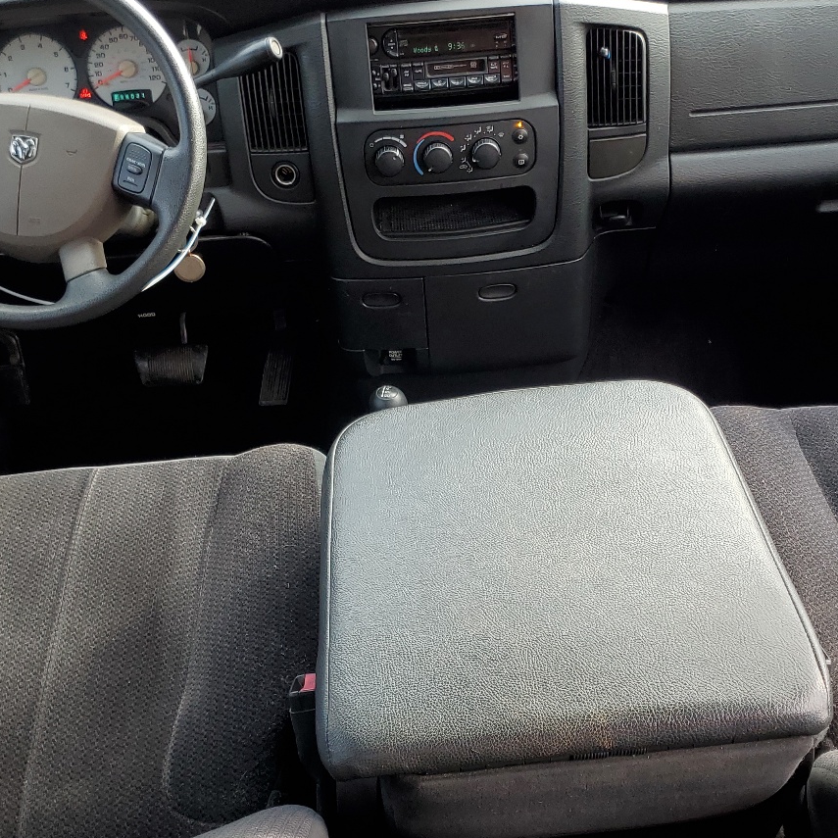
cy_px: 472
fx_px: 1178
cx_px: 469
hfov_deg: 39.1
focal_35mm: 43
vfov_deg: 39.1
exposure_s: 1/143
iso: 50
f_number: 1.5
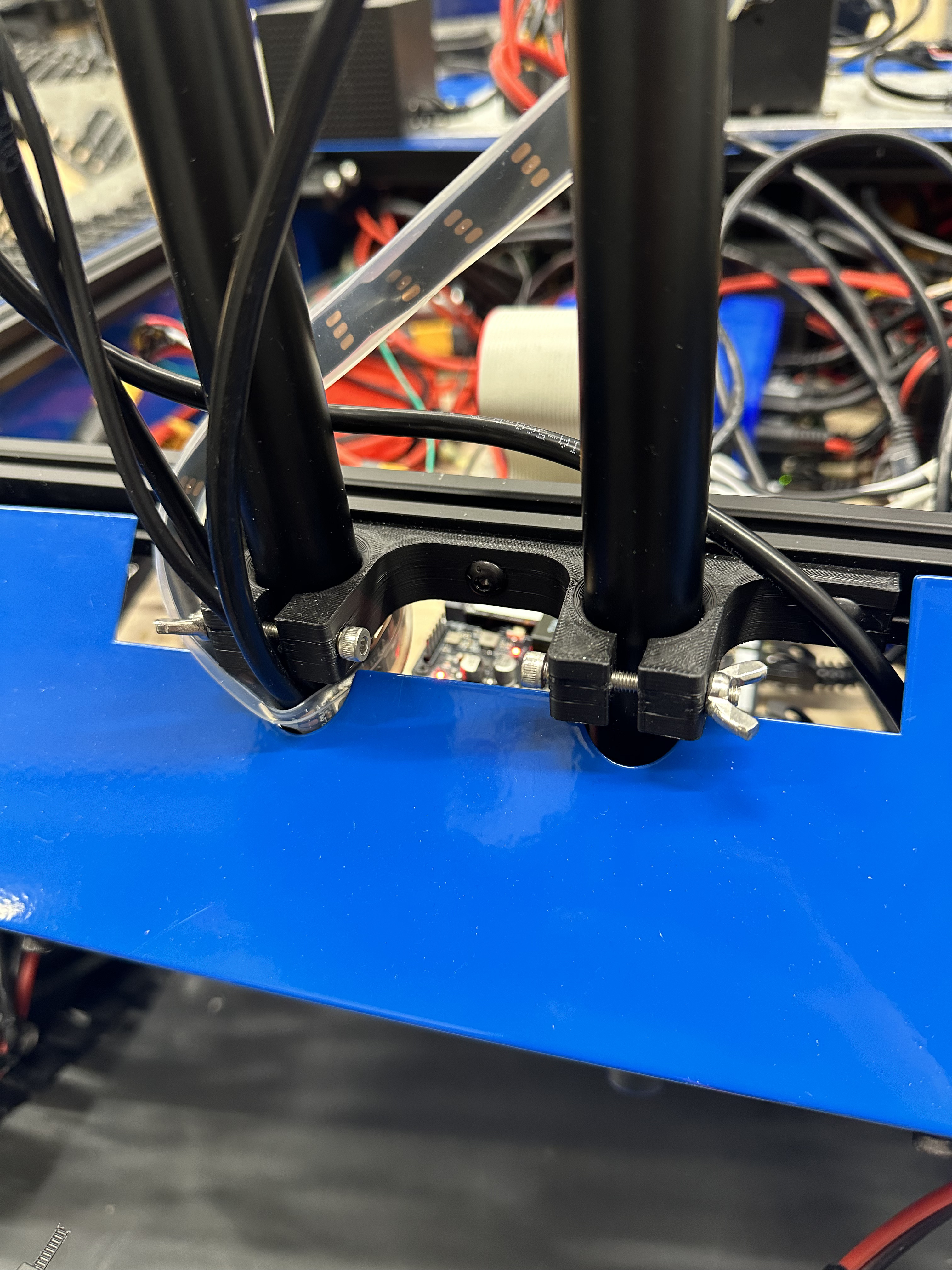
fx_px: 880
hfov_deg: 56.8
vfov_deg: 71.6
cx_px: 476
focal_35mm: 24
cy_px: 635
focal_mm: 6.86
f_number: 1.78
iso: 320
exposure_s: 1/60
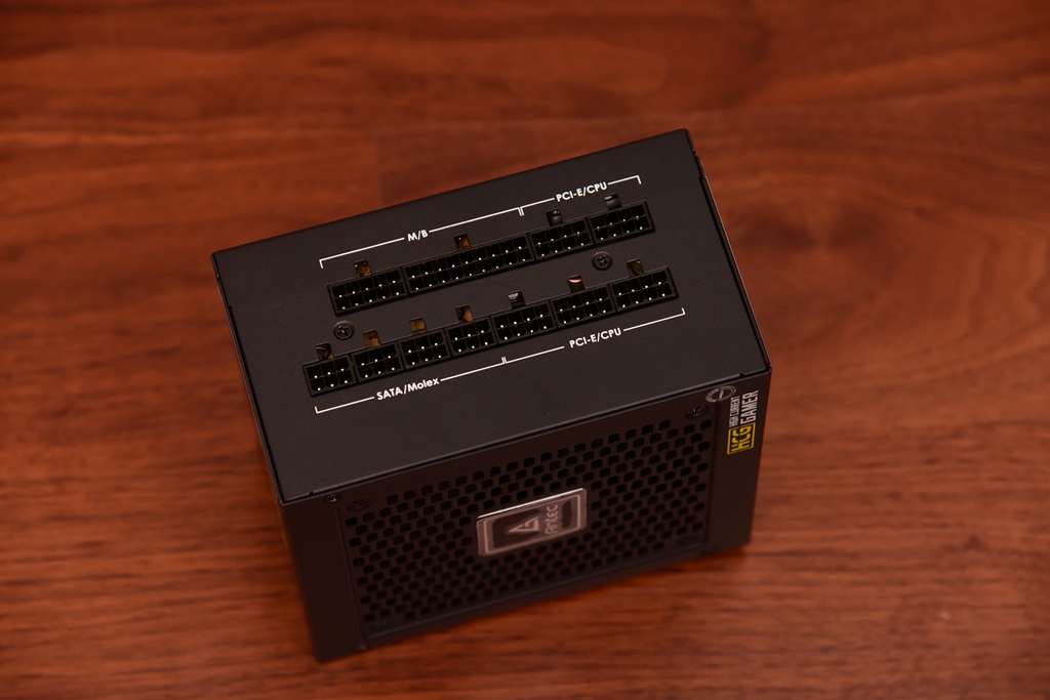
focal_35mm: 120
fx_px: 3500
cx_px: 525
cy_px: 350
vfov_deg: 11.4
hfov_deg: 17.1
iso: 1600
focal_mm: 120
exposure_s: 1/60
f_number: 5.6
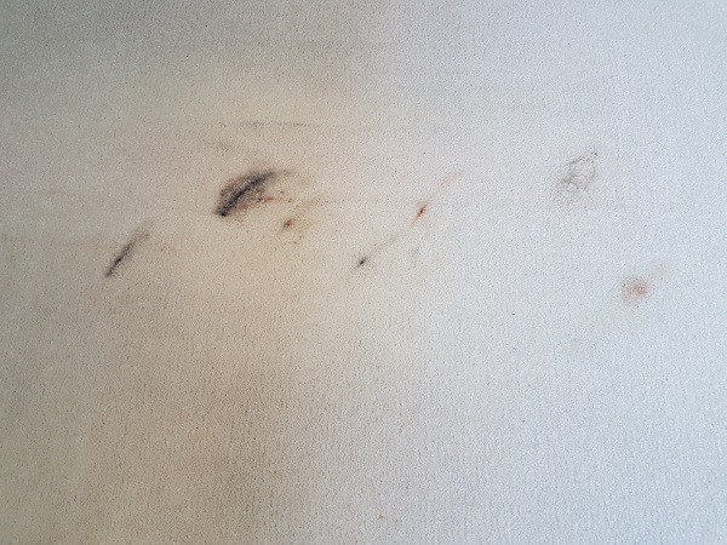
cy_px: 272
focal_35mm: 26
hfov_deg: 67.3
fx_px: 546
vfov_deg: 53.1
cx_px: 364
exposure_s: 1/50
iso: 50
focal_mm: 4.2
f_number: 1.7
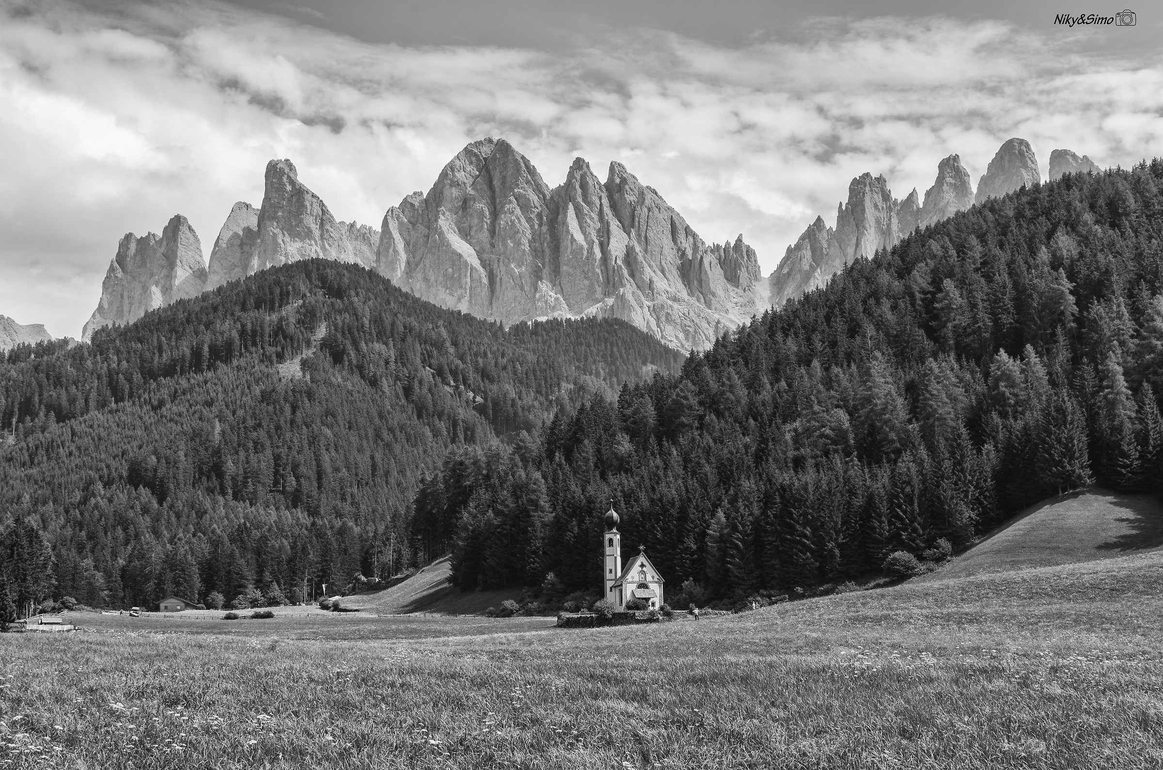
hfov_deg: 37.9
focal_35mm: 52
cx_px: 582
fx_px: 1692
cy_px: 385
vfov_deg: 25.6
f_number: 11
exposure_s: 1/100
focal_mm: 35
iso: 100
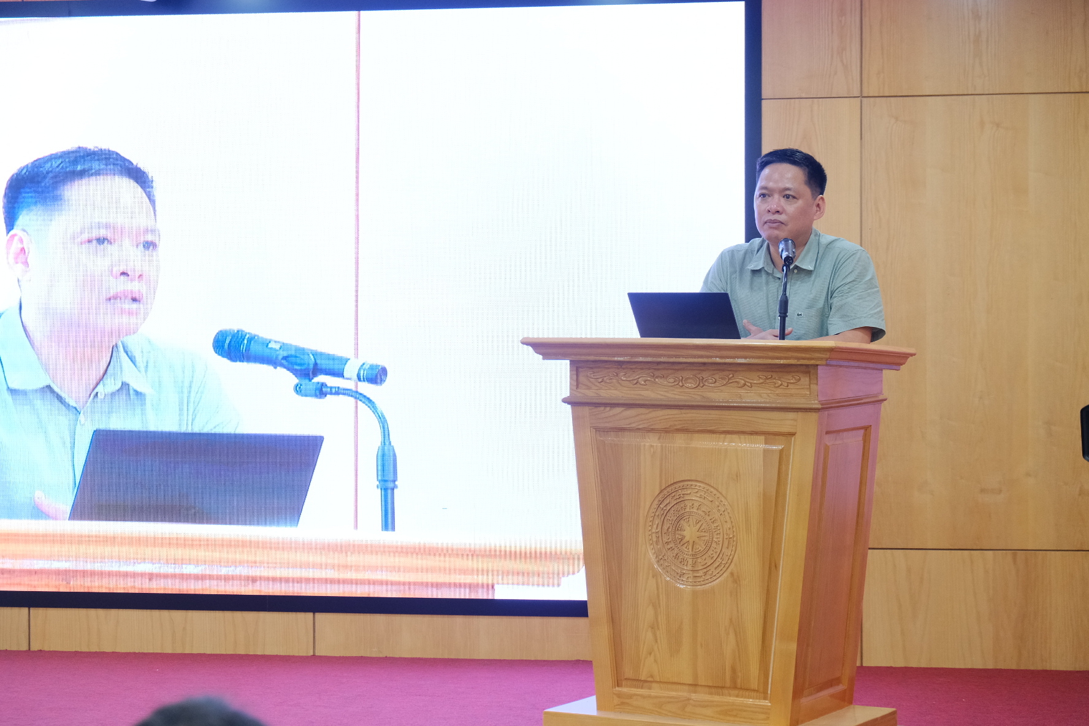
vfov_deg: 16.5
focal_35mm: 83
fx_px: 2511
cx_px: 544
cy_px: 363
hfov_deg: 24.5
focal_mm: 55
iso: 1600
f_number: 4
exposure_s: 1/125
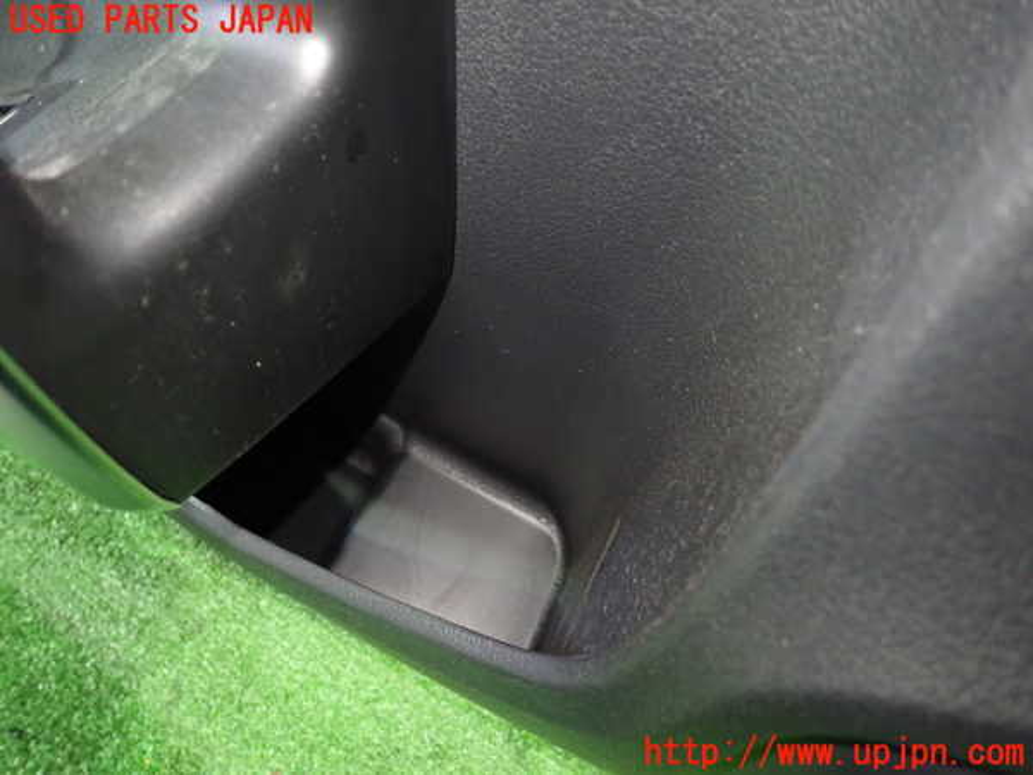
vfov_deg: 54.9
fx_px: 746
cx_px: 516
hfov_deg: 69.4
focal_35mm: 25
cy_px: 388
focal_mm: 4.5
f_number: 2
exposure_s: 1/30
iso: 800
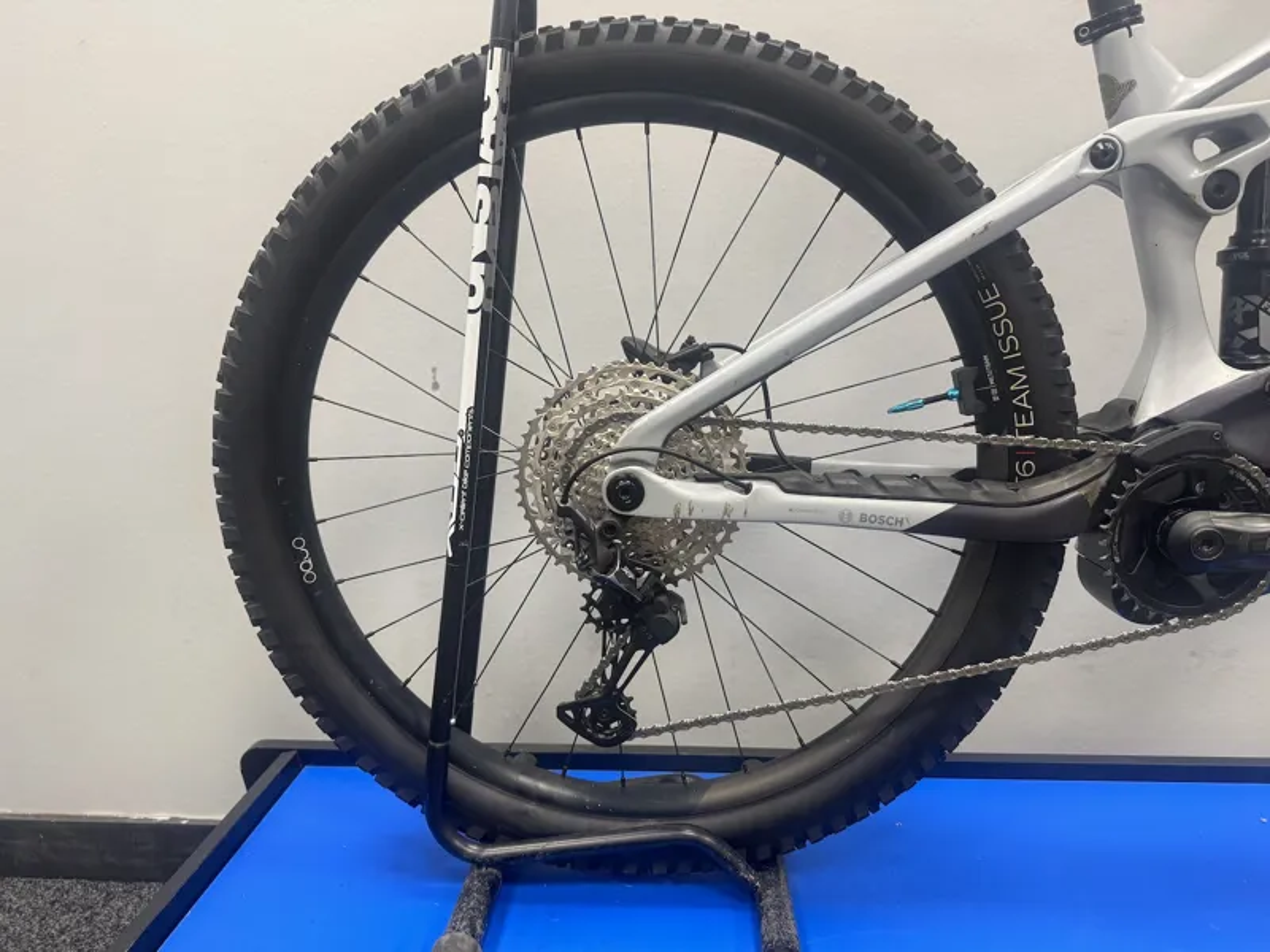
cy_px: 476
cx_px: 635
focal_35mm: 24
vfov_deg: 56.8
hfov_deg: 71.6
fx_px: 881
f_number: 1.78
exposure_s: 1/100
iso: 160
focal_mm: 6.76
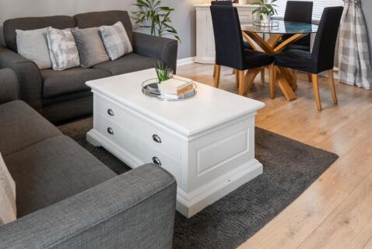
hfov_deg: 61.0
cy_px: 1
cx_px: 137
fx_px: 310
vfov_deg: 38.8
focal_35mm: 30
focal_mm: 14
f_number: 8
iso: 640
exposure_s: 1/8
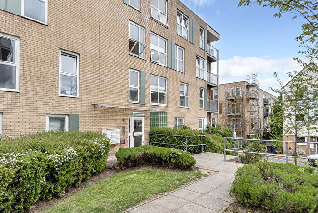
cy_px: 106
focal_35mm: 19
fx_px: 168
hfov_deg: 86.9
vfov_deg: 64.7
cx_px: 159
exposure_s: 1/160
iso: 250
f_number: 9
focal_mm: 19
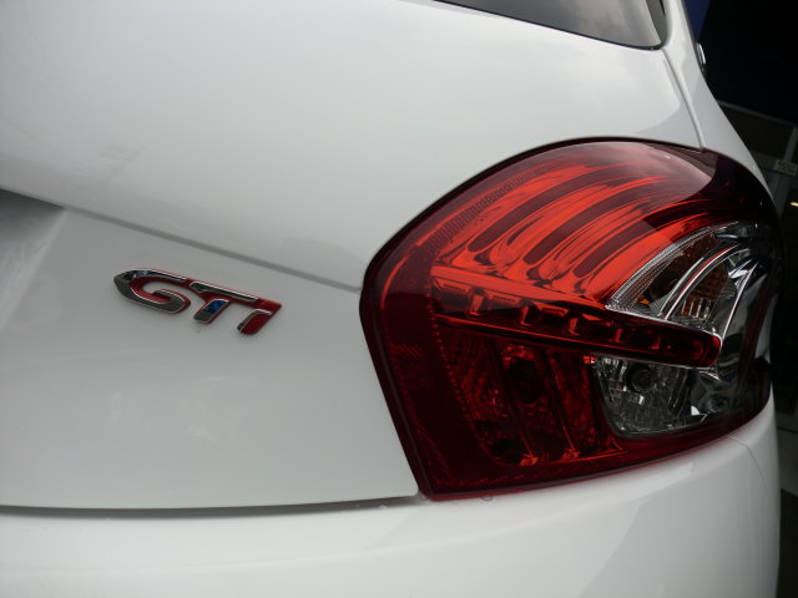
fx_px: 807
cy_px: 299
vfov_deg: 40.7
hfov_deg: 52.6
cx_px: 399
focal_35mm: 35
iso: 64
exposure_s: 1/1000
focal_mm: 6.3
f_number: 3.1
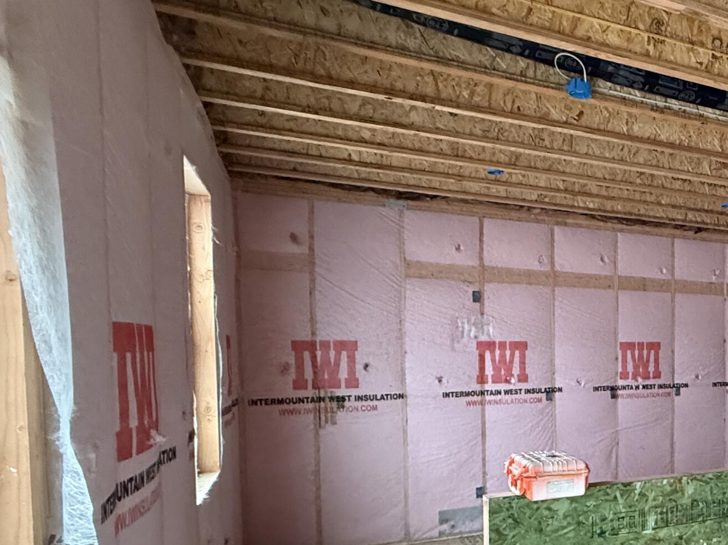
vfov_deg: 43.2
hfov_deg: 47.2
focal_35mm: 32
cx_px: 730
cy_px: 384
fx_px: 673
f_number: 2.2
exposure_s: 1/60
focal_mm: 2.22
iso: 640
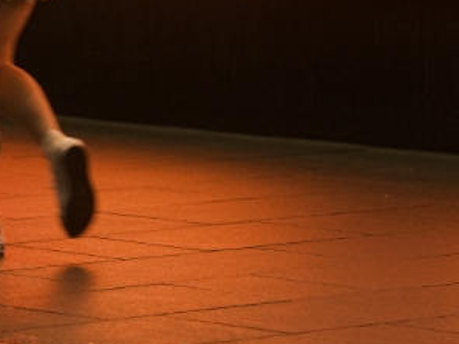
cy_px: -248
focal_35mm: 439
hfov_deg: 4.5
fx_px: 5823
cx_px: 23
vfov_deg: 3.4
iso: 1600
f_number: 2
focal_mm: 110
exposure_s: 1/60
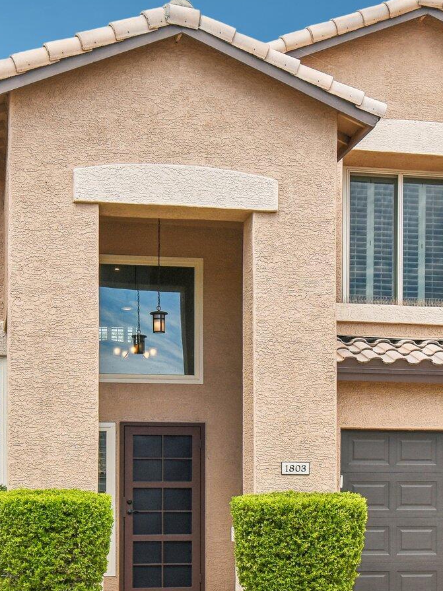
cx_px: 236
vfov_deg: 29.4
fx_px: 1126
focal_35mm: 66
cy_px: 315
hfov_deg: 22.2
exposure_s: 1/500
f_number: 8
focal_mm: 20
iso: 100
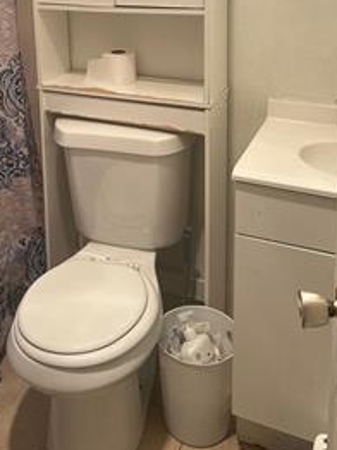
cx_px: 119
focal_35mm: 44
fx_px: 572
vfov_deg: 39.9
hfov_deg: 32.6
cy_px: 46
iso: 125
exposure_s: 1/120
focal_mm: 6.86
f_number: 1.78
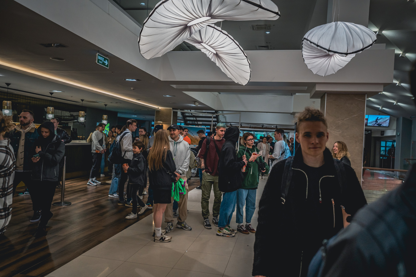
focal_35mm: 28
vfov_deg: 46.4
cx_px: 208
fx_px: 324
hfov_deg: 65.5
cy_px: 138
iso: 1000
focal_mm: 28
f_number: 2.8
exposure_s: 1/320
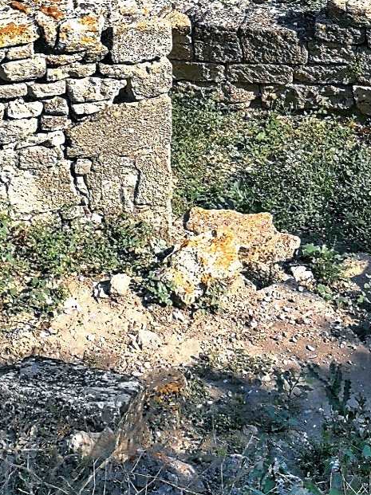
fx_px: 1416
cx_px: 223
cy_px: -246
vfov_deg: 17.8
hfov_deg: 14.9
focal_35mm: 99
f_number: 2.2
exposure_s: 1/703
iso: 50
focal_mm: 3.95
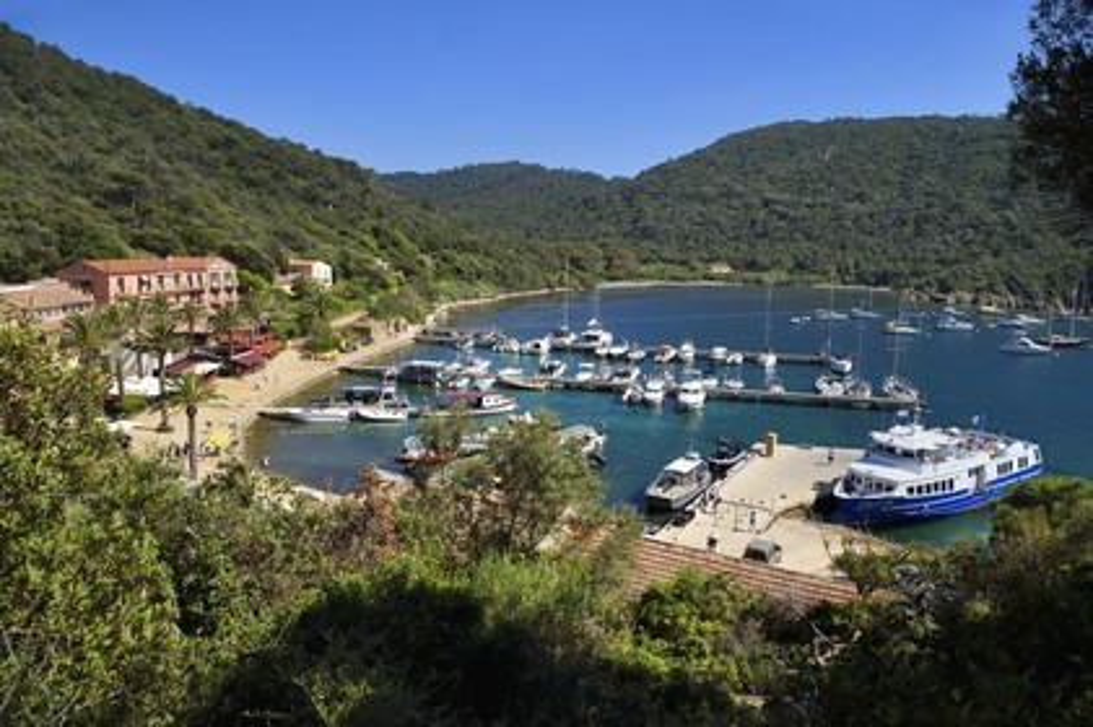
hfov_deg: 73.8
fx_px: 728
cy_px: 364
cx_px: 546
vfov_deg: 53.1
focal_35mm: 24
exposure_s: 1/500
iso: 200
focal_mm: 24
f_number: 9
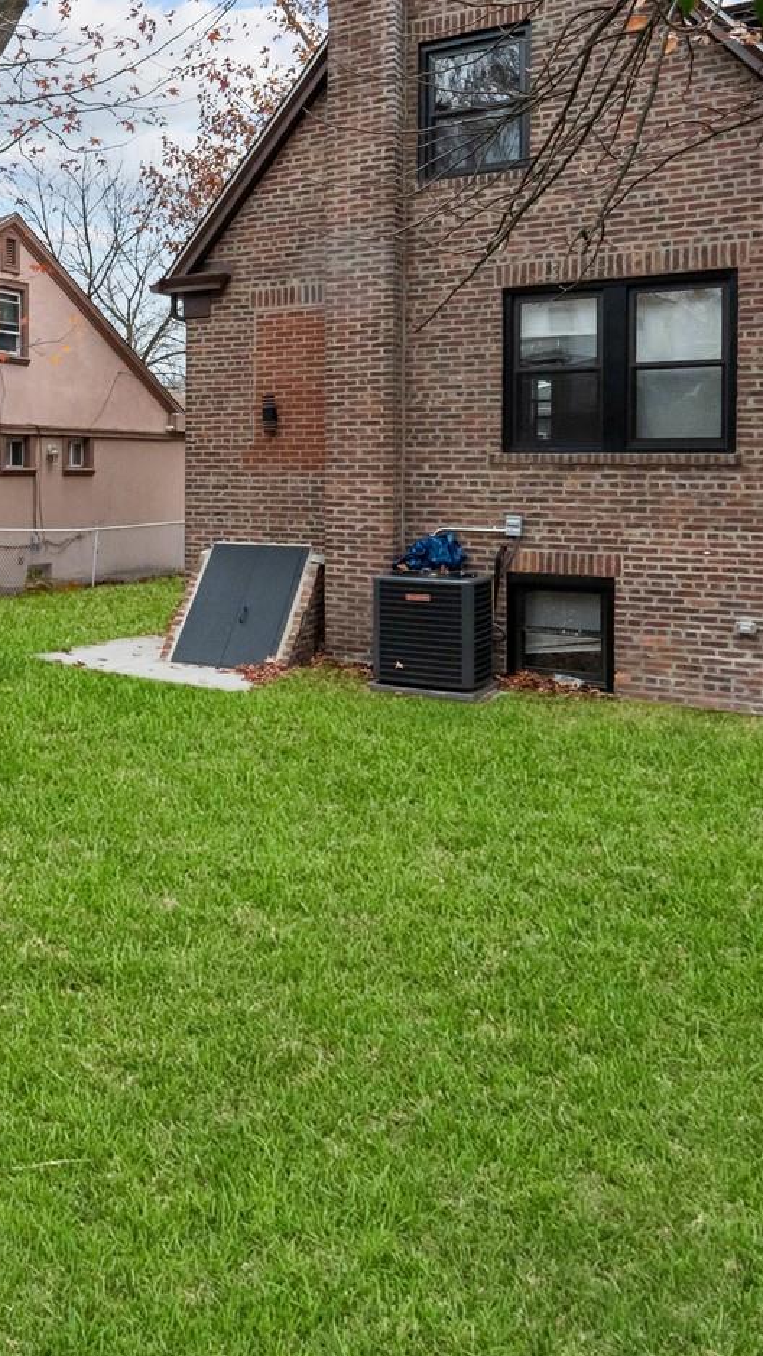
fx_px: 1150
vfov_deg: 59.9
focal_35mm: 32
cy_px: 476
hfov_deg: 31.2
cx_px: -139
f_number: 10
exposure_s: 1/250
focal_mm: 14
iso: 3200
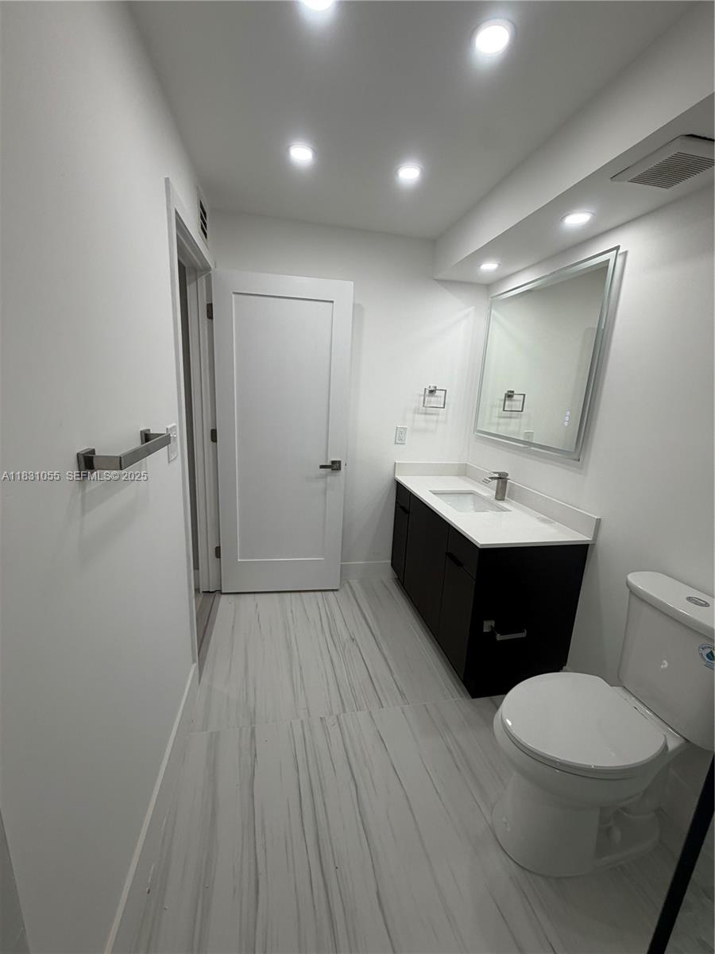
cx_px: 358
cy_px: 477
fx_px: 386
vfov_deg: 102.1
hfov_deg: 85.7
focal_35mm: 14
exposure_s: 1/120
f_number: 2.2
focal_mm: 2.22
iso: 64
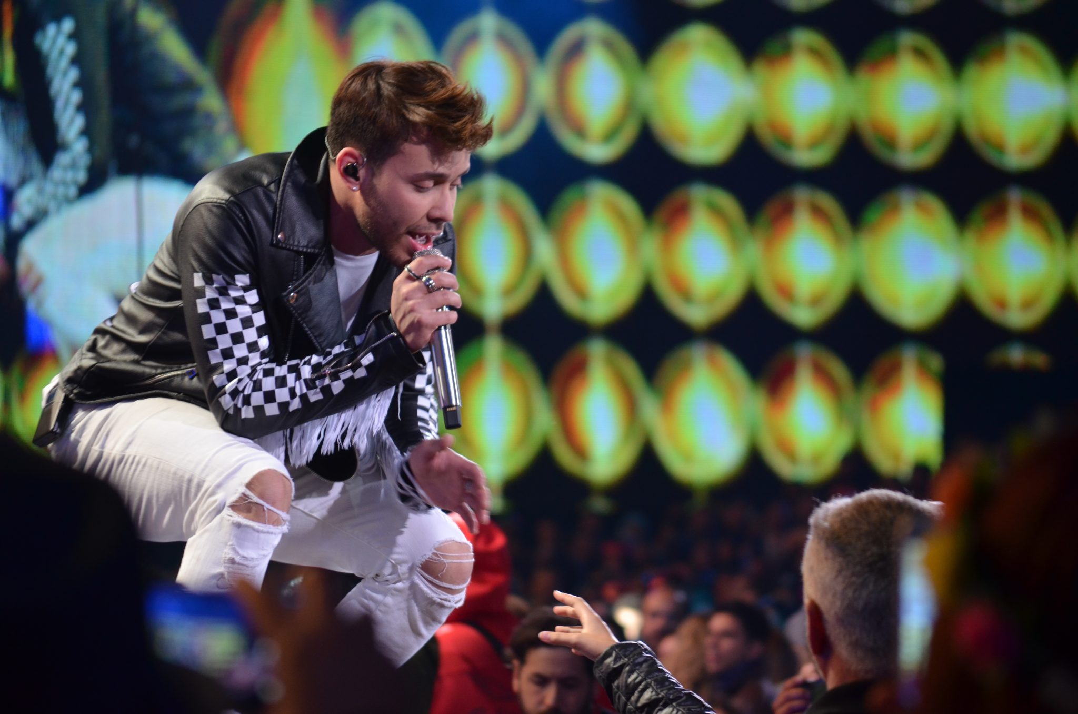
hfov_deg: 10.2
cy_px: 357
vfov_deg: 6.8
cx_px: 539
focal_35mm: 202
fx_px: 6051
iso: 800
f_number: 5
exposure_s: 1/125
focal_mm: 135
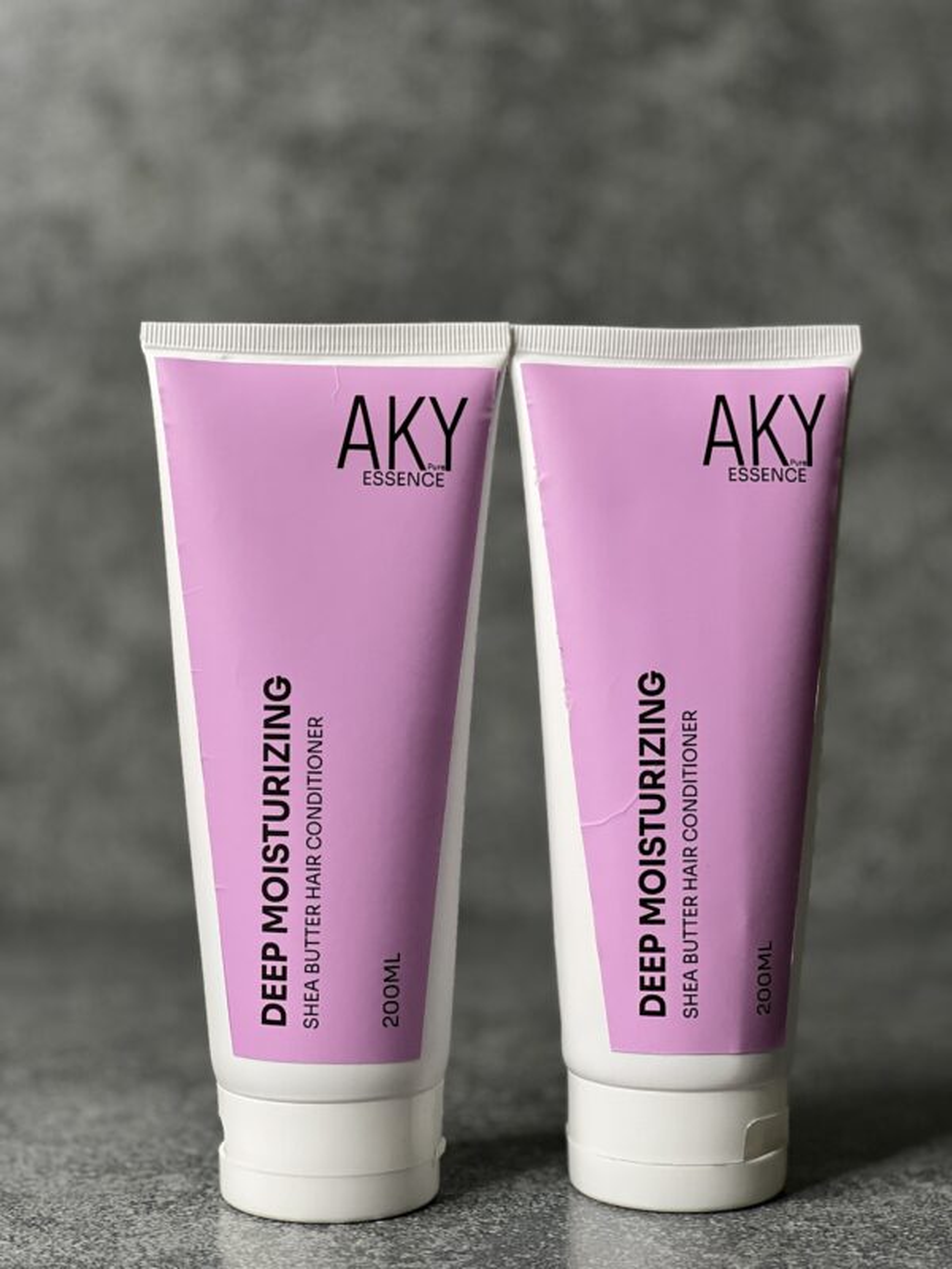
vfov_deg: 25.3
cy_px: 634
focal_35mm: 77
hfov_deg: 19.1
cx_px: 476
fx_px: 2824
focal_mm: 9
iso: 125
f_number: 2.8
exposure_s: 1/50
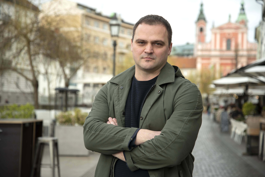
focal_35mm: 85
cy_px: 88
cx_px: 132
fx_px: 626
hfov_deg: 23.9
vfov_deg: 16.1
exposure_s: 1/250
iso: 800
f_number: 4.5
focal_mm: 85
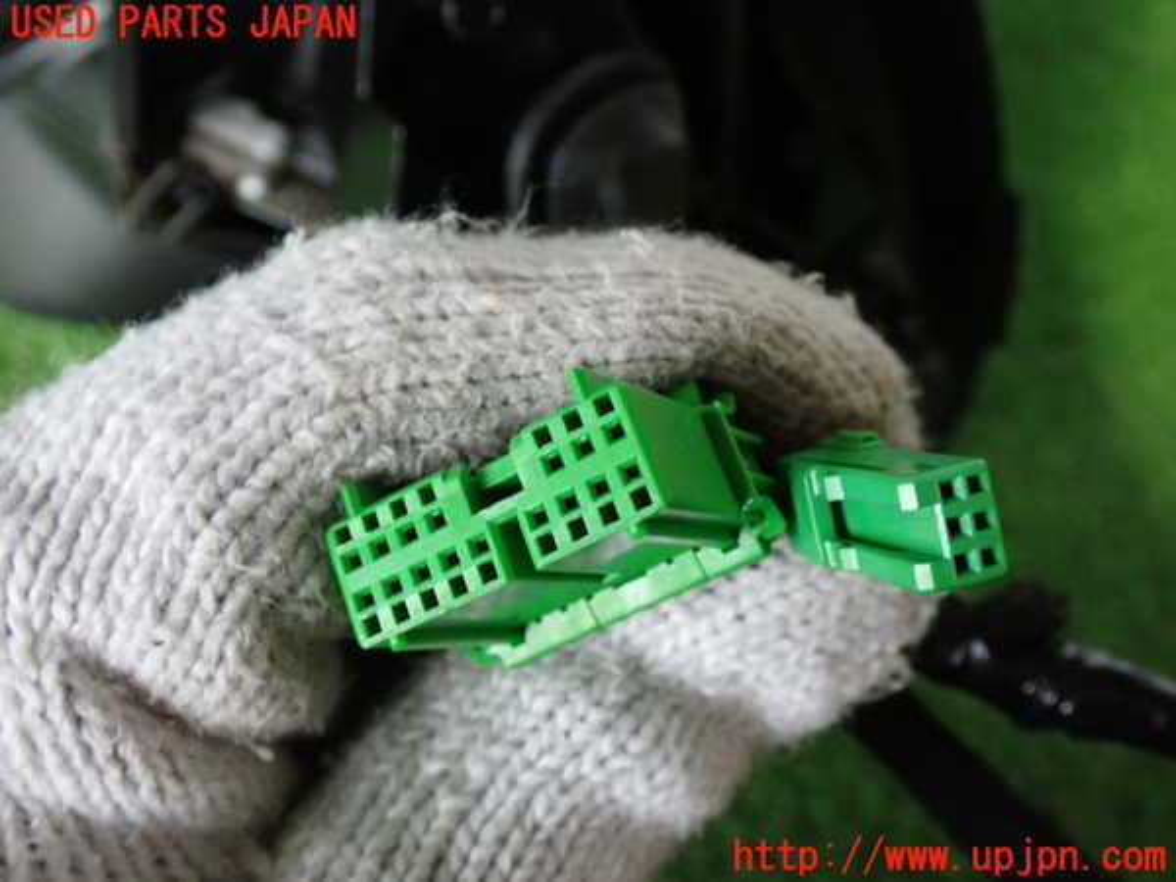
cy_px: 441
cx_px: 588
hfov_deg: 42.9
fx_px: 1495
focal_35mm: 44
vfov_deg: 32.9
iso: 800
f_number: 2.9
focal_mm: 7.84
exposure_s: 1/40
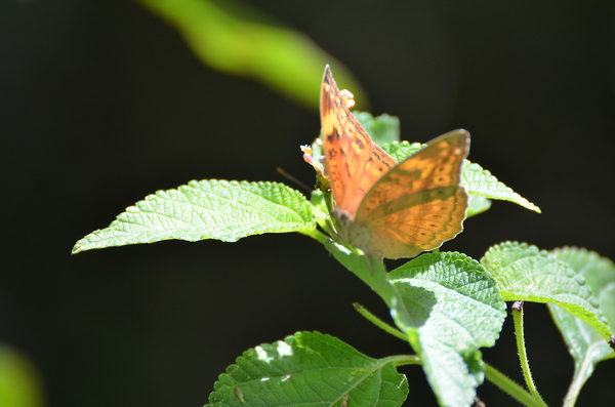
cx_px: 308
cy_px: 204
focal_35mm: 450
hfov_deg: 4.6
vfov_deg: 3.0
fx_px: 7669
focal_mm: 300
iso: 800
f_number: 5.6
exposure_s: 1/800
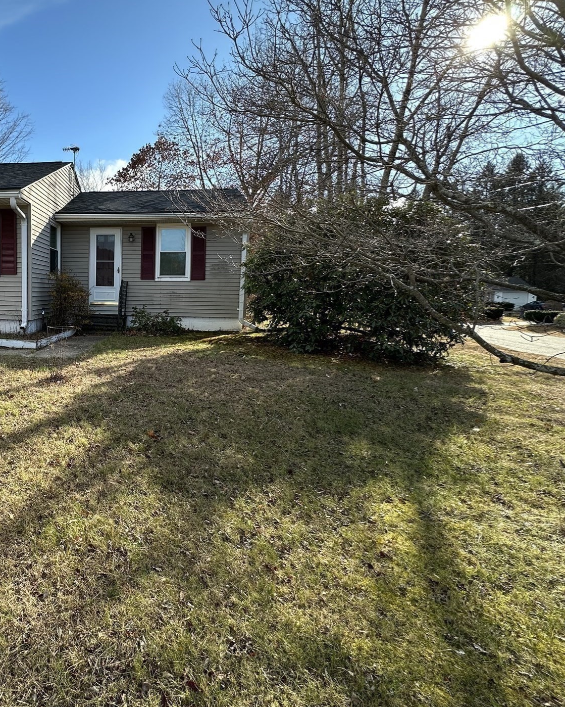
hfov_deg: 61.7
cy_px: 320
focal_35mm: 20
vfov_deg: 80.2
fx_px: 418
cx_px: 104
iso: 40
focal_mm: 2.22
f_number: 2.2
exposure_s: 1/481
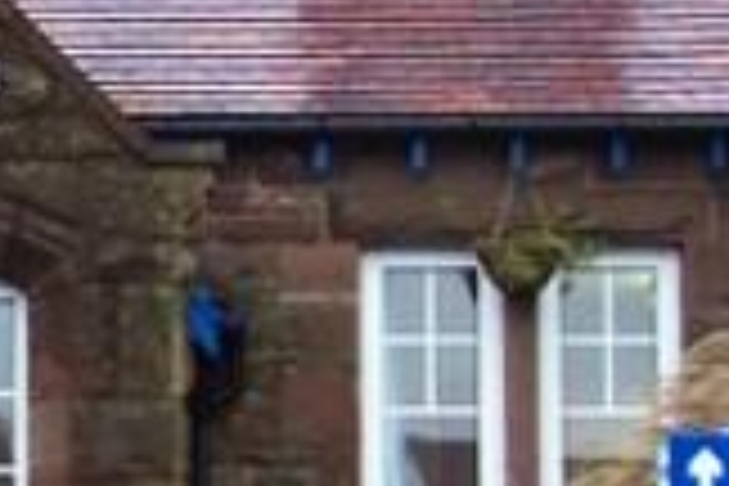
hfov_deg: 11.5
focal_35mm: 173
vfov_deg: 7.9
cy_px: 446
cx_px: -238
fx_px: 3503
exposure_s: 1/125
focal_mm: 8
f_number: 2.8
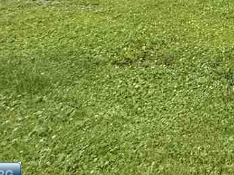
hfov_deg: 25.8
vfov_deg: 20.2
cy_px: -138
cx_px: 363
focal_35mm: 52
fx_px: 351
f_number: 2.2
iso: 80
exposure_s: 1/99
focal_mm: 2.22
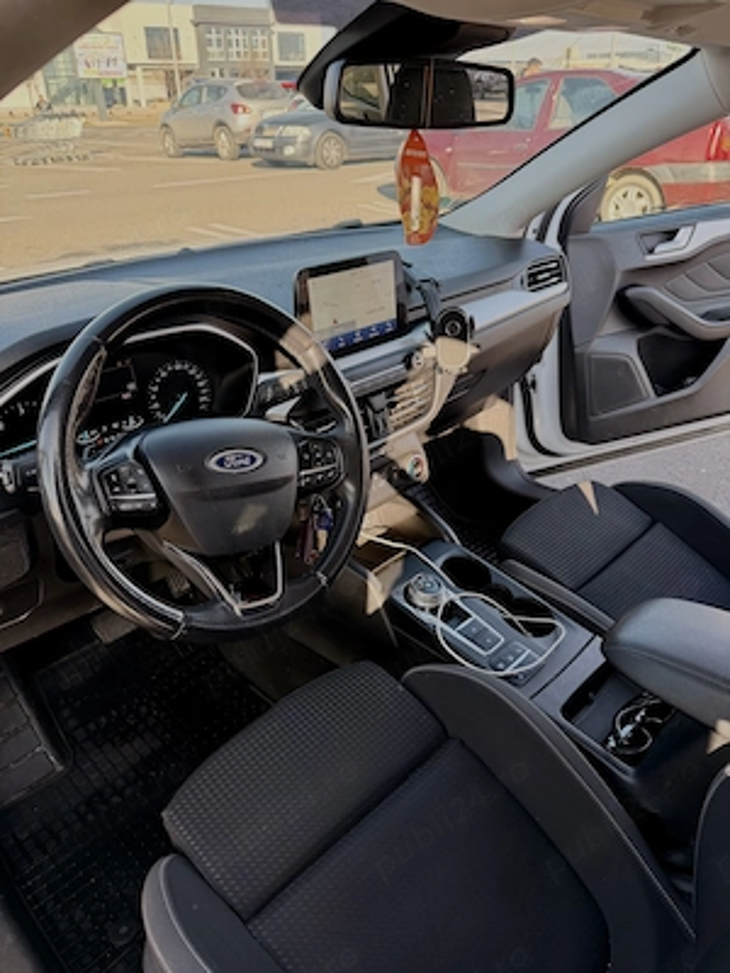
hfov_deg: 56.8
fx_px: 675
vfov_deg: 71.6
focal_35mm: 24
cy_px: 486
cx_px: 365
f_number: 1.78
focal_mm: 6.76
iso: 80
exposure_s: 1/269
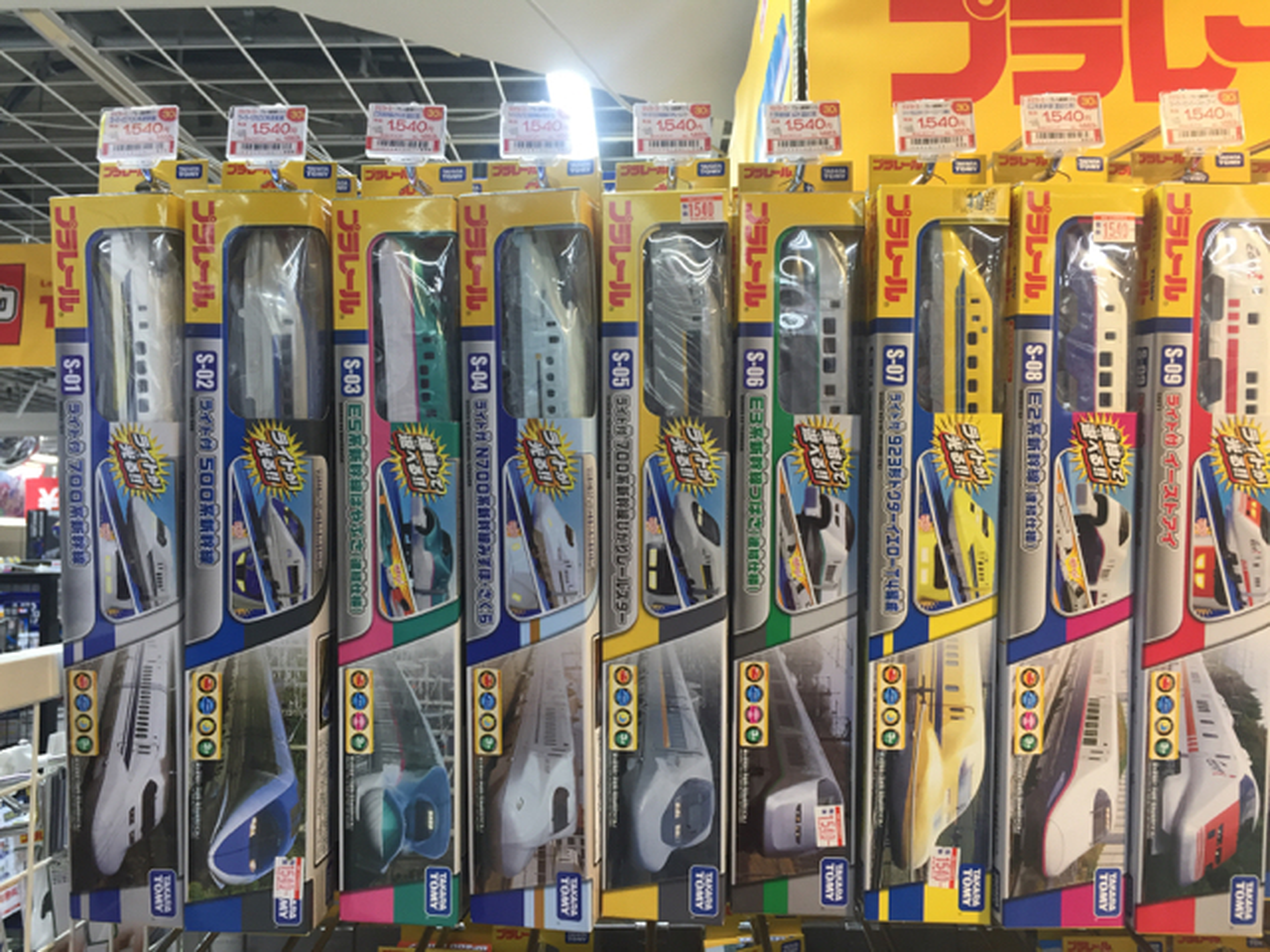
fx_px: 1064
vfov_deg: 48.2
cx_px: 635
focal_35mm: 29
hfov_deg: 61.7
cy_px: 476
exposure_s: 1/40
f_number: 2.2
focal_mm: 4.15
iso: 32
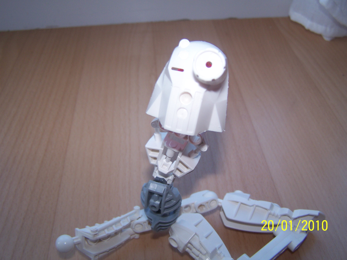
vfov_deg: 37.7
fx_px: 381
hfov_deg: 49.0
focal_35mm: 38
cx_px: 174
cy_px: 130
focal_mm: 6.3
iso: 80
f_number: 2.8
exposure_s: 1/60
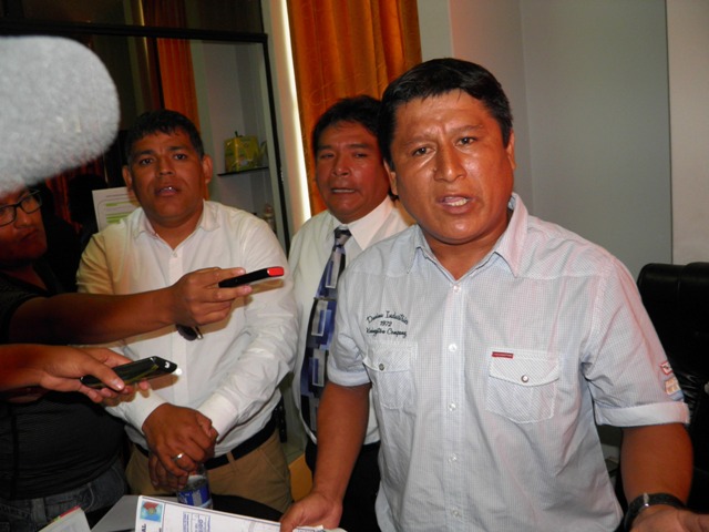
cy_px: 266
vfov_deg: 49.7
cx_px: 354
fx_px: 573
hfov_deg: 63.4
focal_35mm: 28
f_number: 2.8
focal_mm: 4.9
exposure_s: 1/30
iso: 100
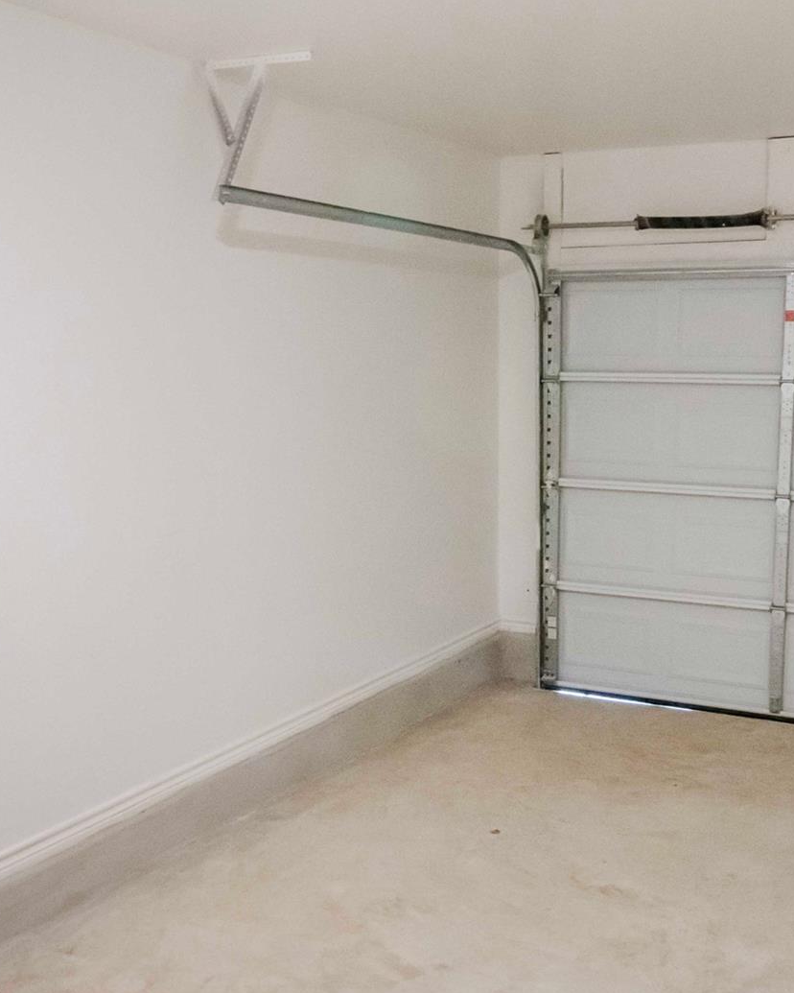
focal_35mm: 39
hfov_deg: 37.8
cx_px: 523
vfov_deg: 46.8
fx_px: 1146
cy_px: 546
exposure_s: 1/125
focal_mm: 14
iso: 3600
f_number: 4
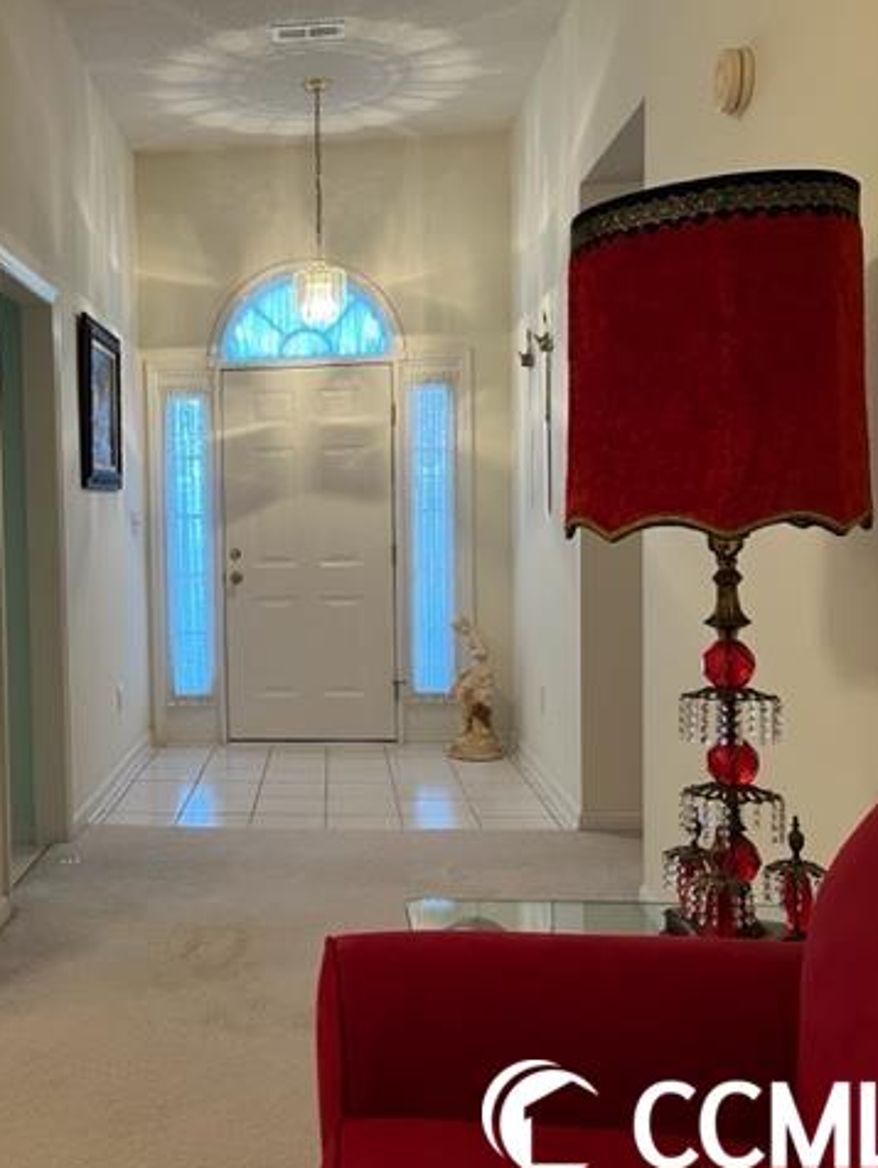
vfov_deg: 52.6
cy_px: 588
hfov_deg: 39.3
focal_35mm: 35
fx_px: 1182
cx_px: 187
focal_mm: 5.1
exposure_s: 1/60
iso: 250
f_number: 1.6
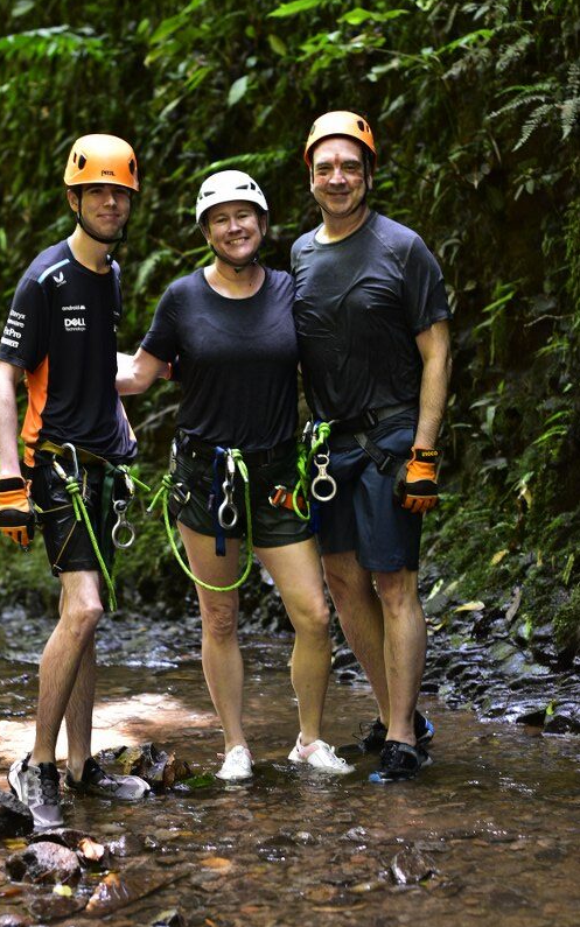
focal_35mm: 77
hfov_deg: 16.9
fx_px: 1947
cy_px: 463
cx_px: 271
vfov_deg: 26.8
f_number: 2
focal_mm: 50
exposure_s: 1/320
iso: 1250
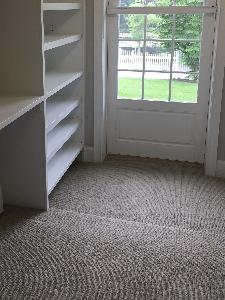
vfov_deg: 45.1
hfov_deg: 34.9
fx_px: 355
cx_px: 80
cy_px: 99
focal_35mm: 41
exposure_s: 1/40
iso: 32
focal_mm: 4.15
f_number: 2.2
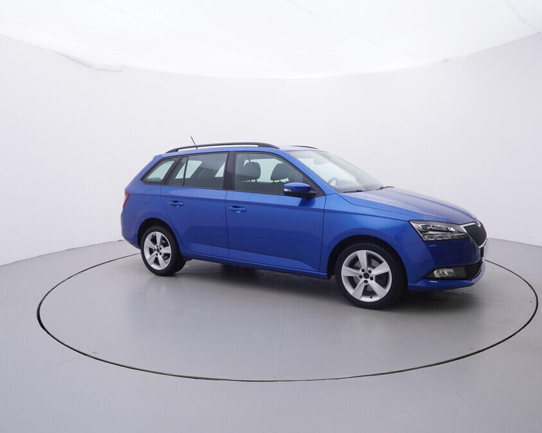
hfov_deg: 66.8
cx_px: 288
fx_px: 410
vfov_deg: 55.7
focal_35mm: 26
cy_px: 217
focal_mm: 15
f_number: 5
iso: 200
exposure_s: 1/80
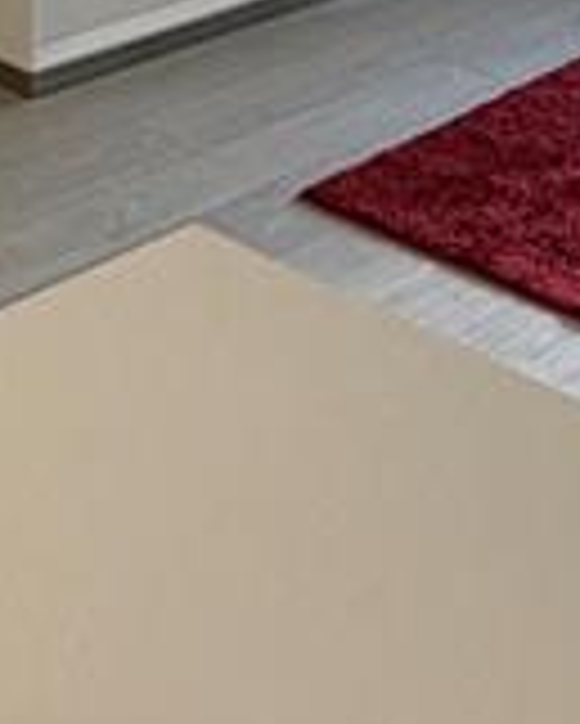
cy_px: -364
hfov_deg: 15.1
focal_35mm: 102
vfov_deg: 17.0
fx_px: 2187
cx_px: 427
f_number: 2.2
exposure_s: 1/60
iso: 200
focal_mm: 2.22
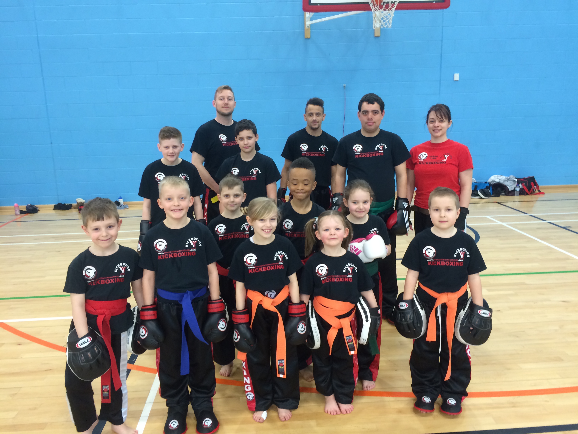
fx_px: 484
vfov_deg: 48.2
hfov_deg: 61.7
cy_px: 217
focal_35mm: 29
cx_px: 289
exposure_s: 1/30
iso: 100
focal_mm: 4.15
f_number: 2.2
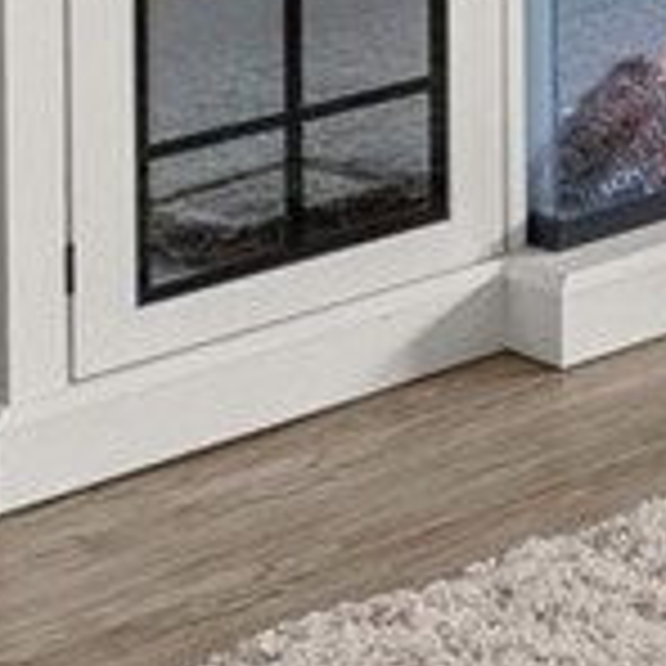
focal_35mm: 146
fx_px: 3178
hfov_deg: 7.8
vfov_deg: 10.3
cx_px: 2664
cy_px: -940
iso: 500
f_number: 8
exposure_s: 1/8
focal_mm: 15
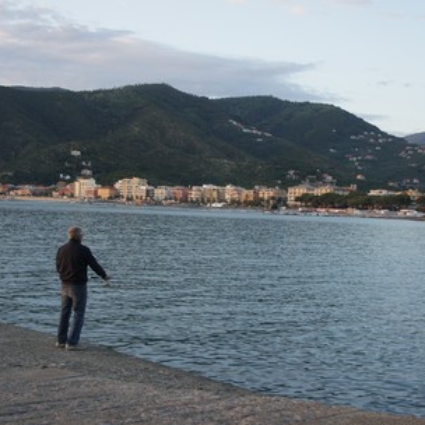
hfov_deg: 31.6
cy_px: 212
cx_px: 200
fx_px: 750
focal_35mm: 54
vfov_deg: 31.6
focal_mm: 28
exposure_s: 1/80
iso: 200
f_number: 5.6
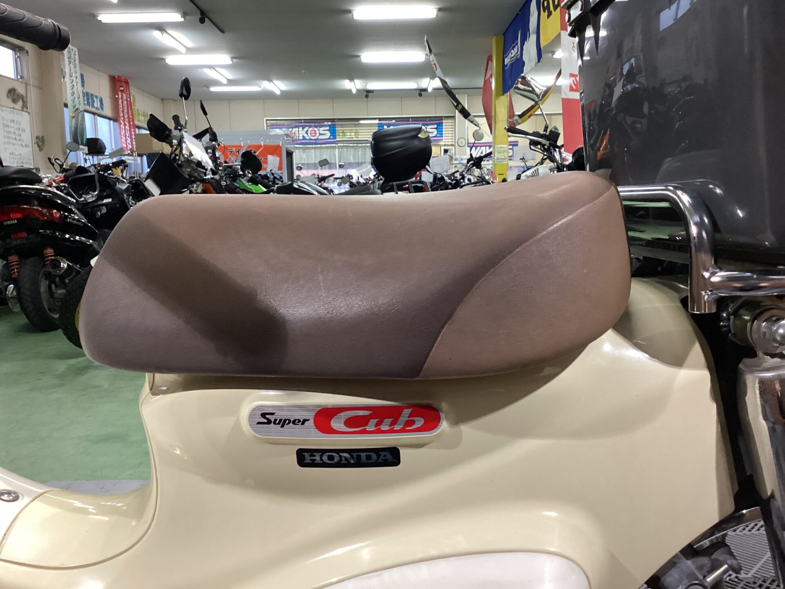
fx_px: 703
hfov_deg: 58.4
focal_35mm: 31
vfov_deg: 45.4
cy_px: 294
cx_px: 392
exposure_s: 1/60
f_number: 2.4
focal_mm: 3.3
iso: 250
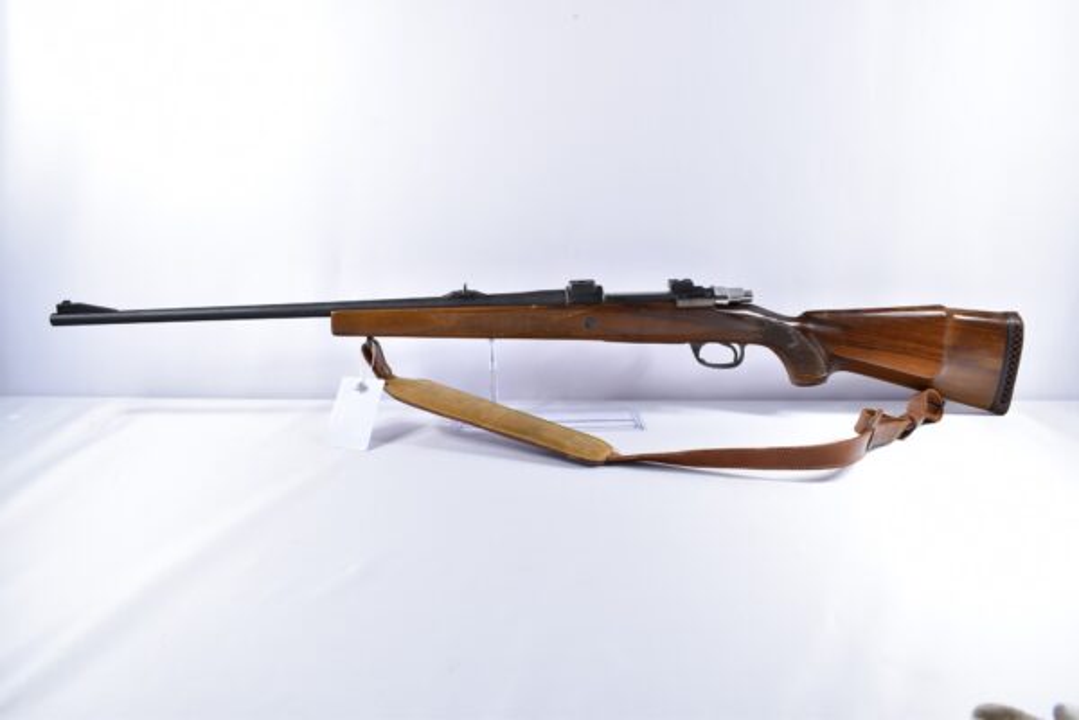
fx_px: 899
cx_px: 540
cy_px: 360
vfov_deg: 43.6
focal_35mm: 30
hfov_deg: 61.9
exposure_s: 1/50
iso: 640
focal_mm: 20
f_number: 5
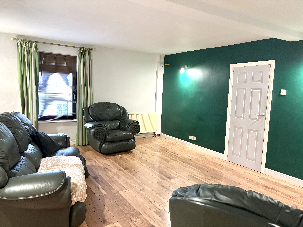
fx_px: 228
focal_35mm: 26
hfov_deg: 67.3
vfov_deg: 53.1
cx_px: 152
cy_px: 114
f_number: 1.6
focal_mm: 5.96
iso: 500
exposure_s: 1/33
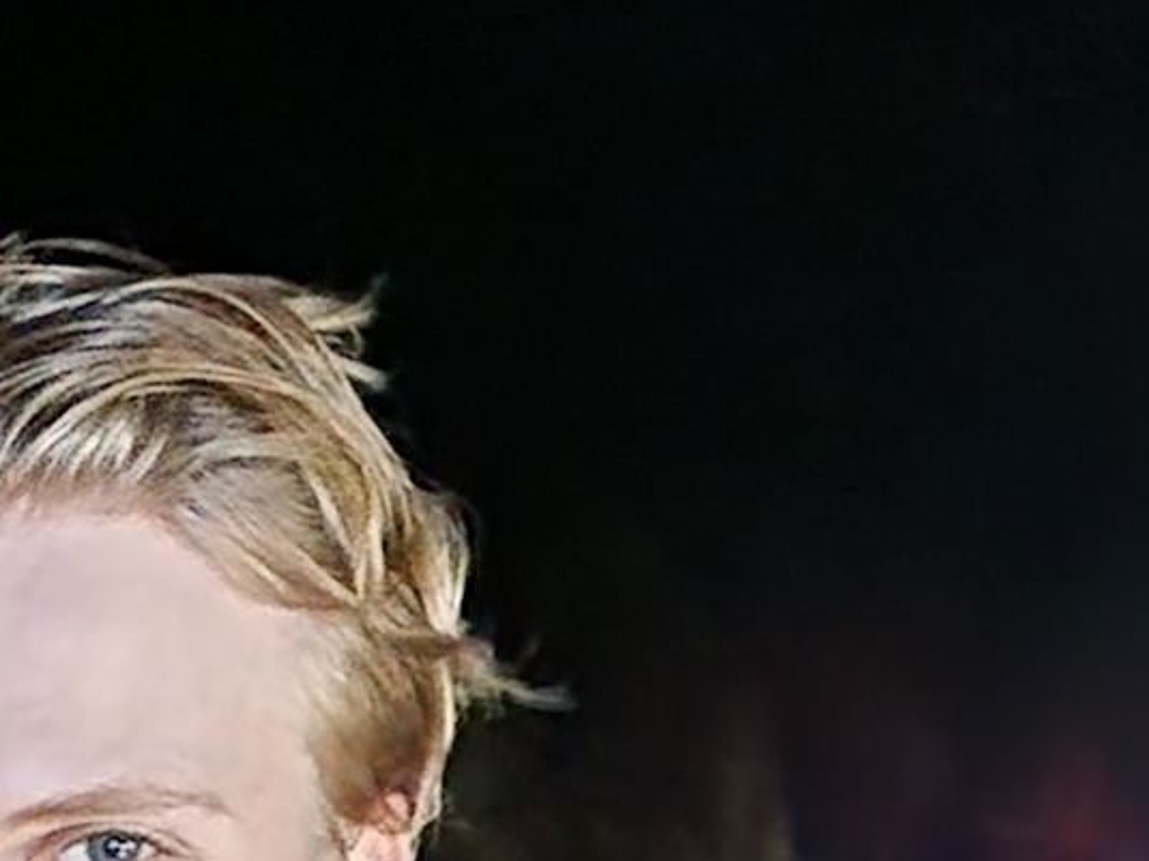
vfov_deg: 8.1
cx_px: -1649
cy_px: 1862
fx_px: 5708
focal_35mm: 172
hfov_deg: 10.0
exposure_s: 1/10
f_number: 1.8
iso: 1250
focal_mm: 6.4
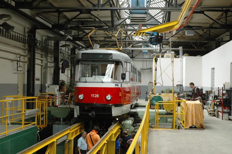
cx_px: 116
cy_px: 77
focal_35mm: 66
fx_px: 425
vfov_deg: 20.6
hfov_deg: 30.5
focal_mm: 44
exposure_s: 1/60
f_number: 7.1
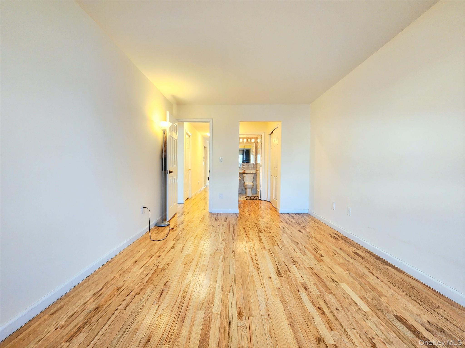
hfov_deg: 106.2
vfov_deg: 89.9
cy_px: 174
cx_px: 232
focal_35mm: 13
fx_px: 175
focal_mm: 2.2
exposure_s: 1/60.2
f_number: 2.2
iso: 160
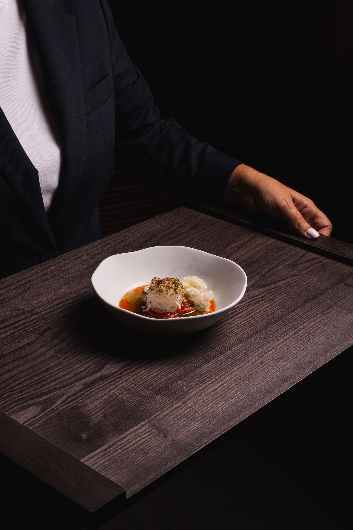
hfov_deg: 22.3
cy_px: 265
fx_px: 897
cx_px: 176
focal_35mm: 61
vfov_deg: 32.9
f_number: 13
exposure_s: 1/100
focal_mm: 41
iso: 100
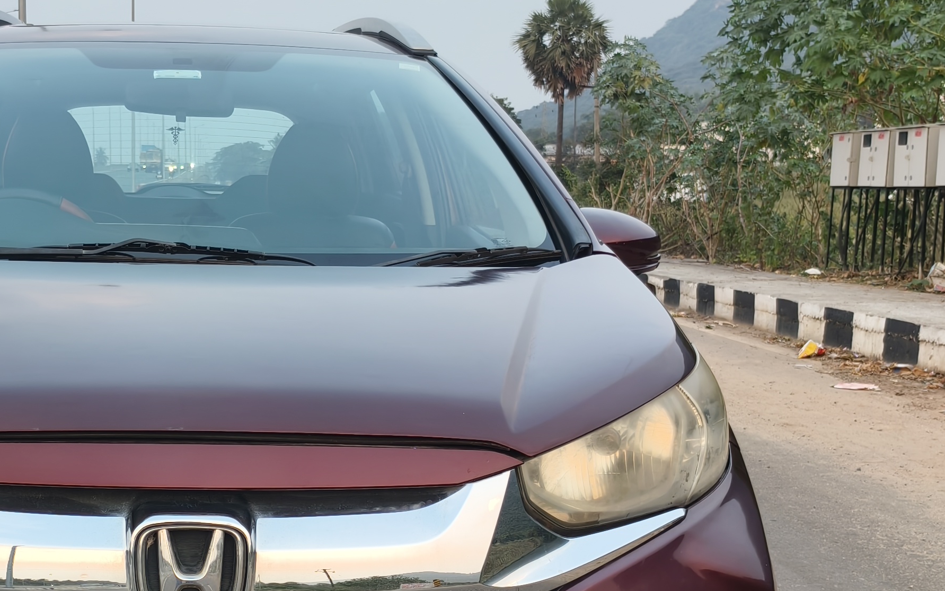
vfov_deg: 22.9
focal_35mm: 56
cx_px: 243
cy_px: 458
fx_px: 1442
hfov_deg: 35.5
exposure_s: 1/156
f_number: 1.57
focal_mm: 5.6
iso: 72
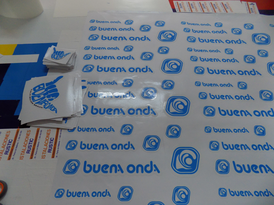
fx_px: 182
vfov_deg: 58.9
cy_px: 102
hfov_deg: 73.9
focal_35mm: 23
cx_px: 137
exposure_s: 1/30
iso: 280
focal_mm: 4
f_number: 3.1
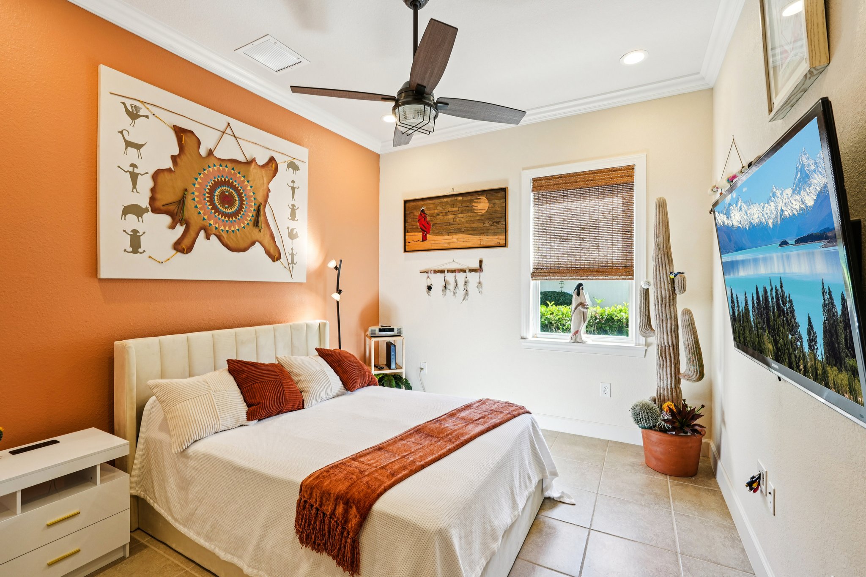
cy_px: 288
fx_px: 385
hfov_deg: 96.7
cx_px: 433
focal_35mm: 16
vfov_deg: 73.7
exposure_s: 1/40
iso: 400
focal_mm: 16
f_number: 8
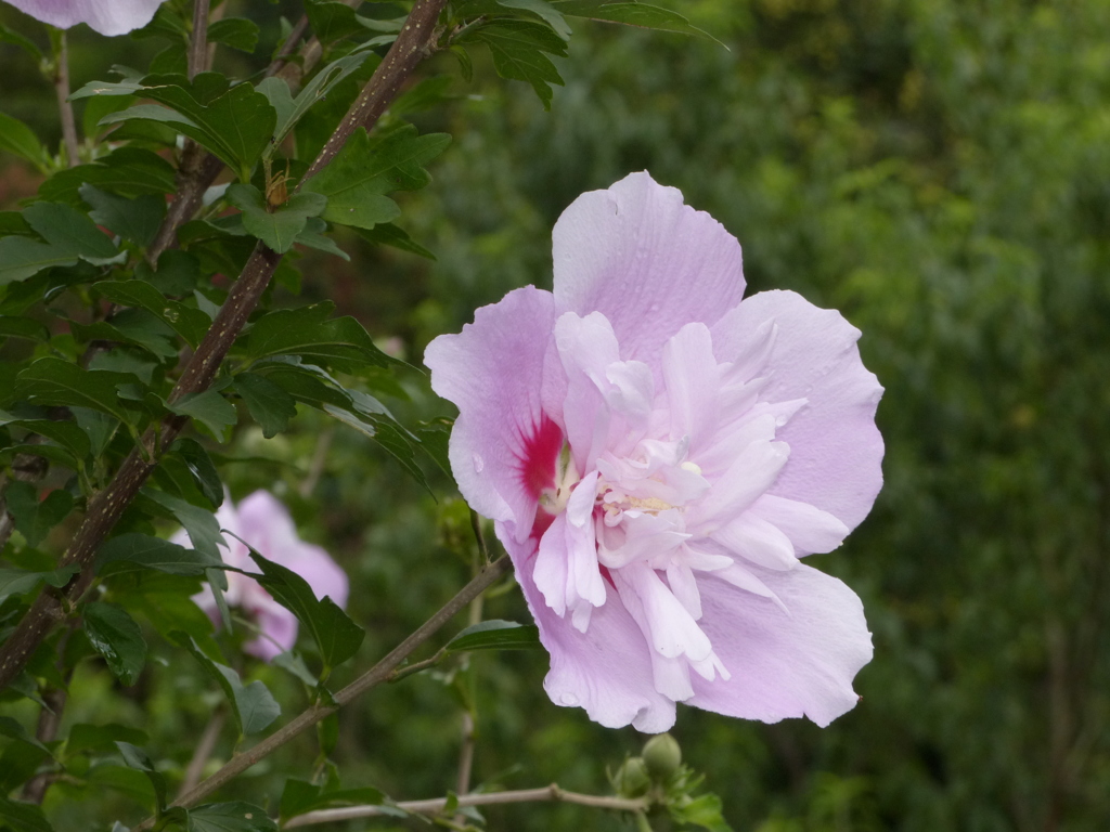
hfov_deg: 14.3
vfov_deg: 10.7
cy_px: 416
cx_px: 555
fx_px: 4425
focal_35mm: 138
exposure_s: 1/250
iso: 200
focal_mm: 24.8
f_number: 5.6
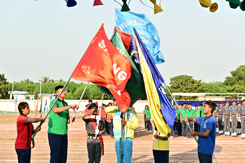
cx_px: 122
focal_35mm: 75
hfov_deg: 27.0
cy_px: 82
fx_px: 510
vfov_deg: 18.2
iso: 100
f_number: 7.1
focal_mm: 50
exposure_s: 1/125
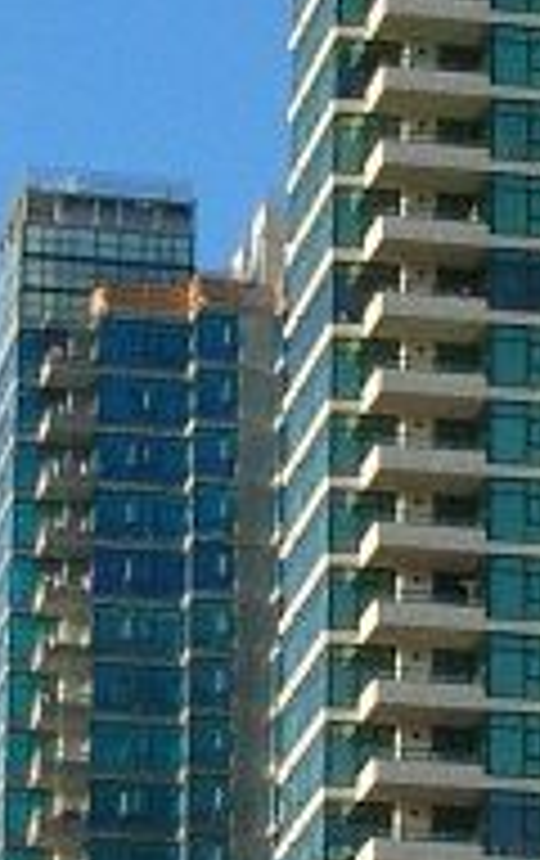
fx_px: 6686
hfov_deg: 4.6
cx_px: 364
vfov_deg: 7.3
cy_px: 756
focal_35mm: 285
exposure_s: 1/190
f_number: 6.2
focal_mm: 7.5
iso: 50
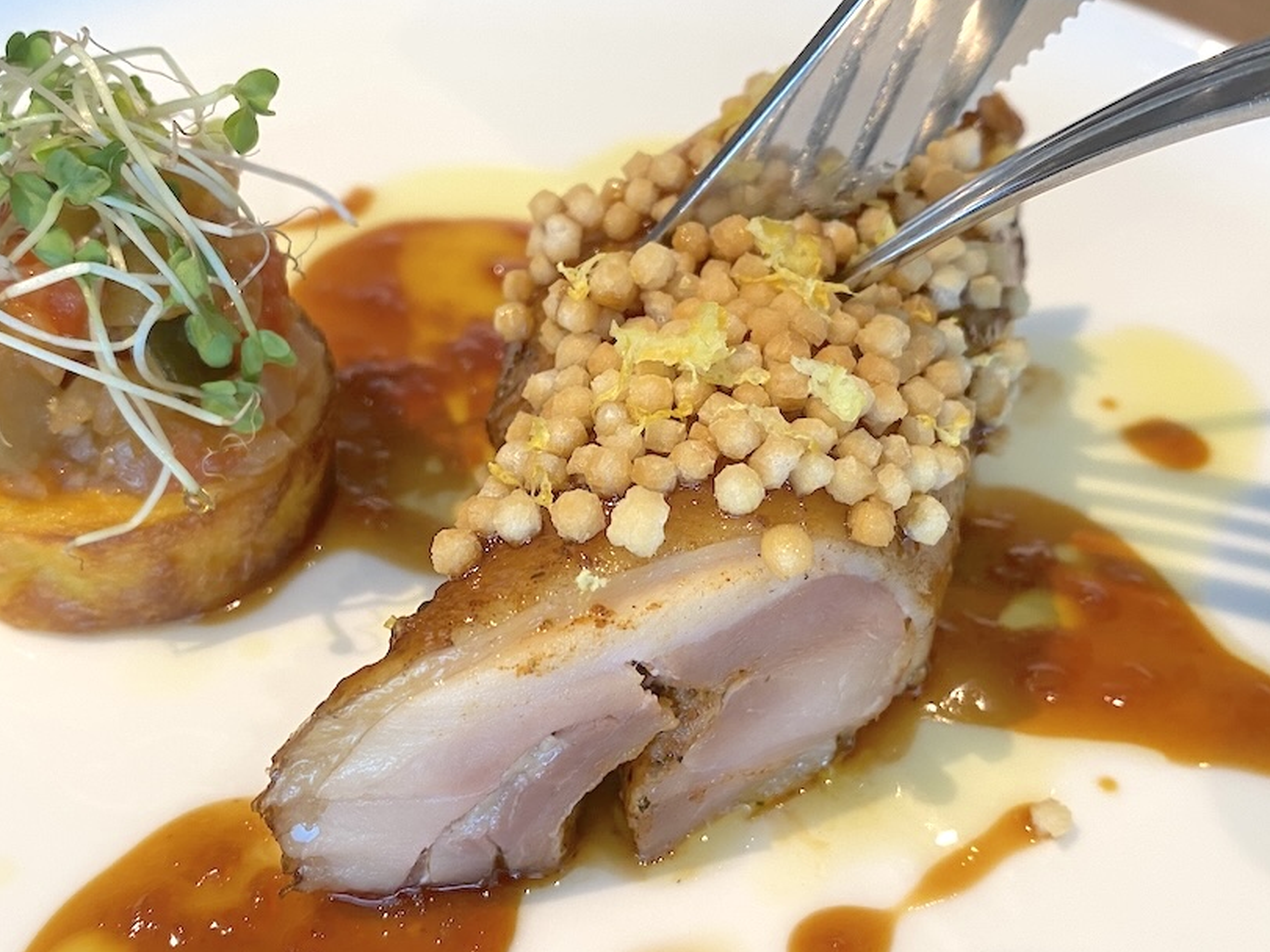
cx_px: 601
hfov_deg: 50.1
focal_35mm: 37
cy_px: 484
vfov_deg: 38.7
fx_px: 1357
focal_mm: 4.25
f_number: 1.8
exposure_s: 1/50
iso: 80
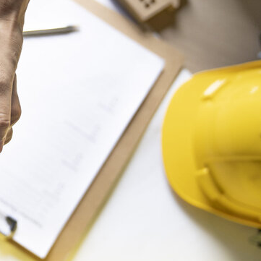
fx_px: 751
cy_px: 84
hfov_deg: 18.7
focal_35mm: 88
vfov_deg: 19.7
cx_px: -48
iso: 400
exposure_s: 1/800
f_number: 2.8
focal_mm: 34
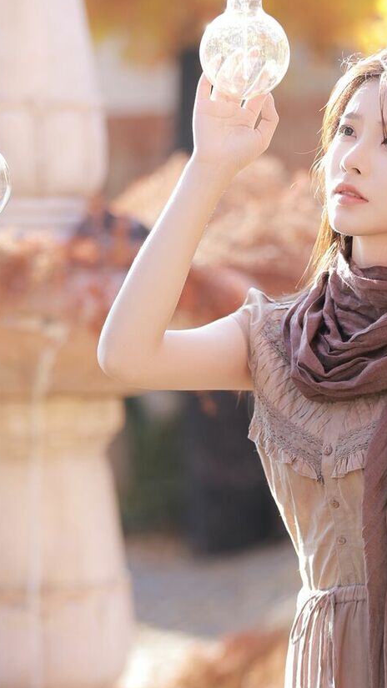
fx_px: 4160
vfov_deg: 9.5
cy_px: 292
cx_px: 392
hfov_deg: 5.3
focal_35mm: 228
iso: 160
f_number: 2.8
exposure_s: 1/250
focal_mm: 115
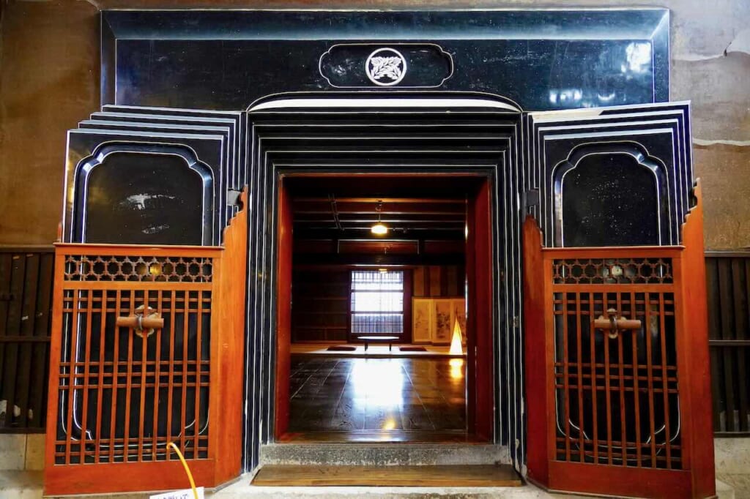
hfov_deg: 67.4
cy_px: 250
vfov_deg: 47.9
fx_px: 562
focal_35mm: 27
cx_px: 375
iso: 2000
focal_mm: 18
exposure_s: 1/60
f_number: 4
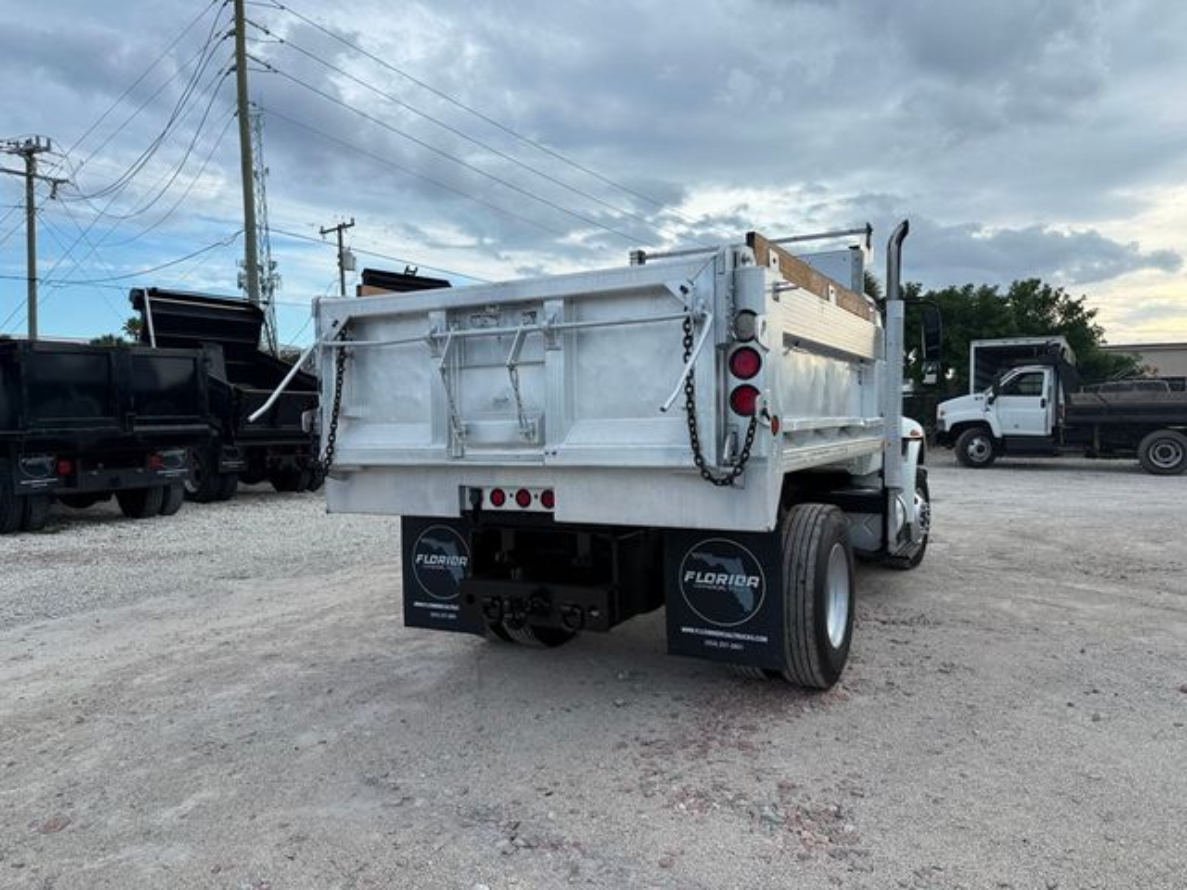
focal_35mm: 24
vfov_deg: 56.8
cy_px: 445
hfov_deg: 71.6
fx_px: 823
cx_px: 594
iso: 80
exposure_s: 1/2801
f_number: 1.78
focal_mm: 6.76
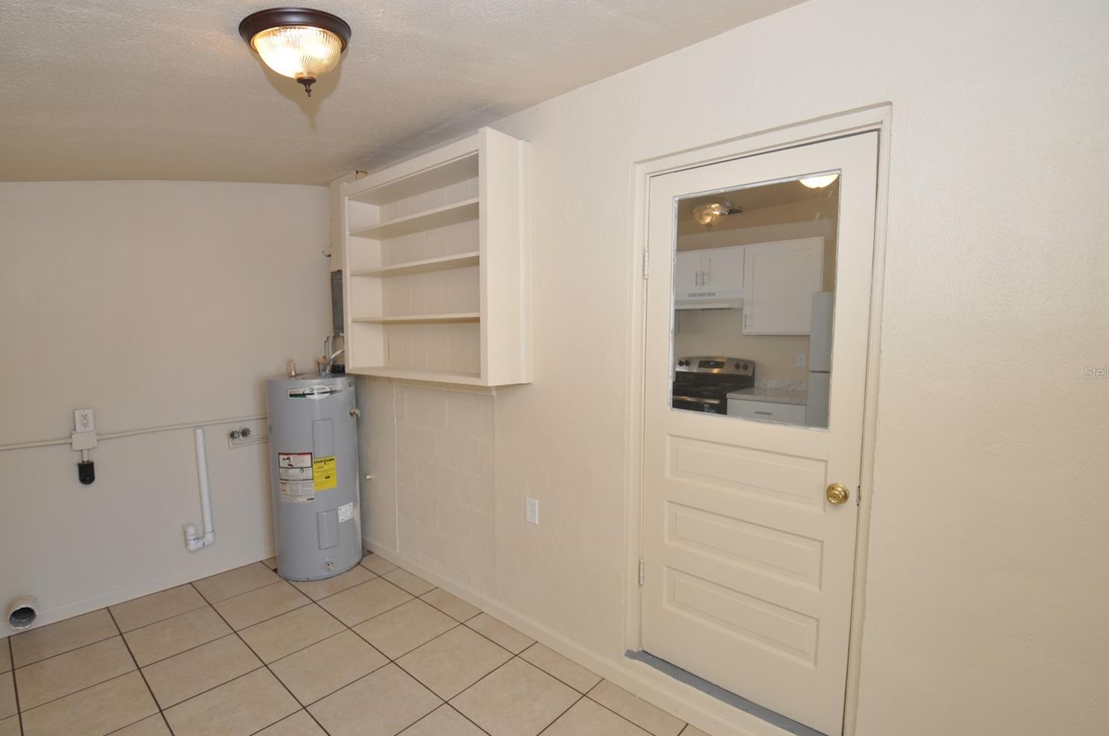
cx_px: 559
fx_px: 492
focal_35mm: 16
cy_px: 372
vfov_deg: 73.6
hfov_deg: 96.8
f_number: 5.6
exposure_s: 1/125
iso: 320
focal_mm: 10
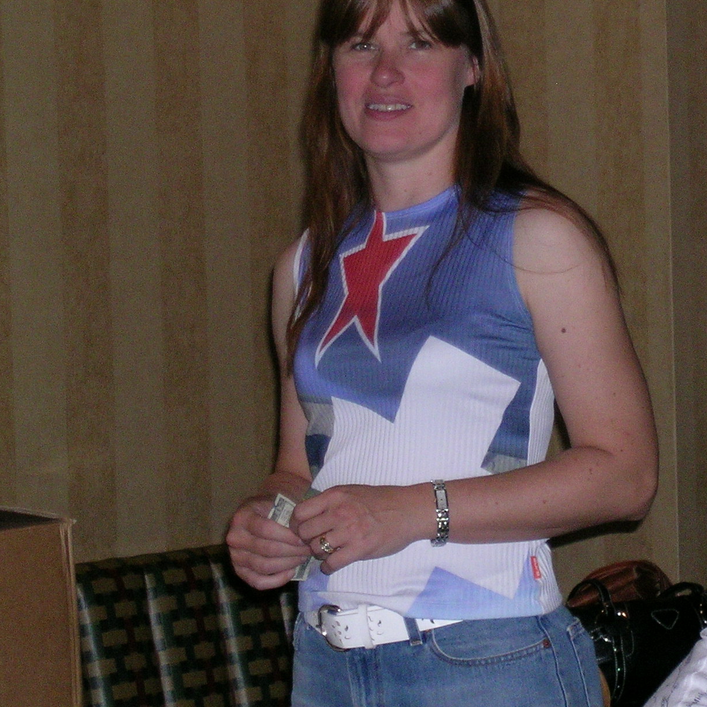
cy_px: 362
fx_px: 3258
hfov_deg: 12.3
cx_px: 610
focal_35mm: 141
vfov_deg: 12.4
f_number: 4
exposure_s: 1/121
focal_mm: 15.6
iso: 171
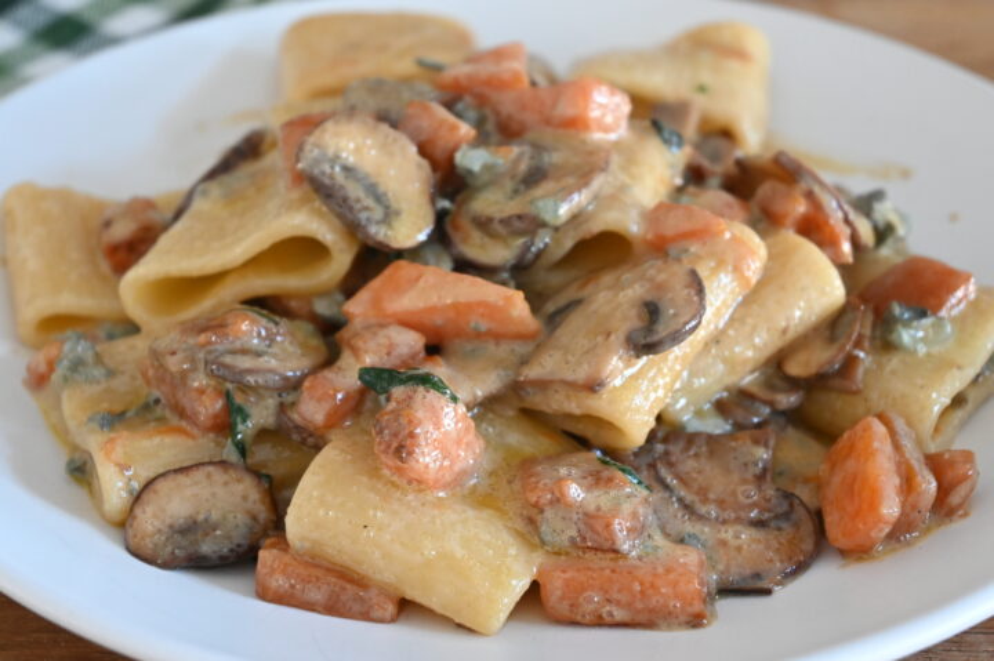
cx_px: 497
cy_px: 330
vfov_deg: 18.2
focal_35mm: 75
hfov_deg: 27.0
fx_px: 2069
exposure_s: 1/15
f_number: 7.1
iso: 1600
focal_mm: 50
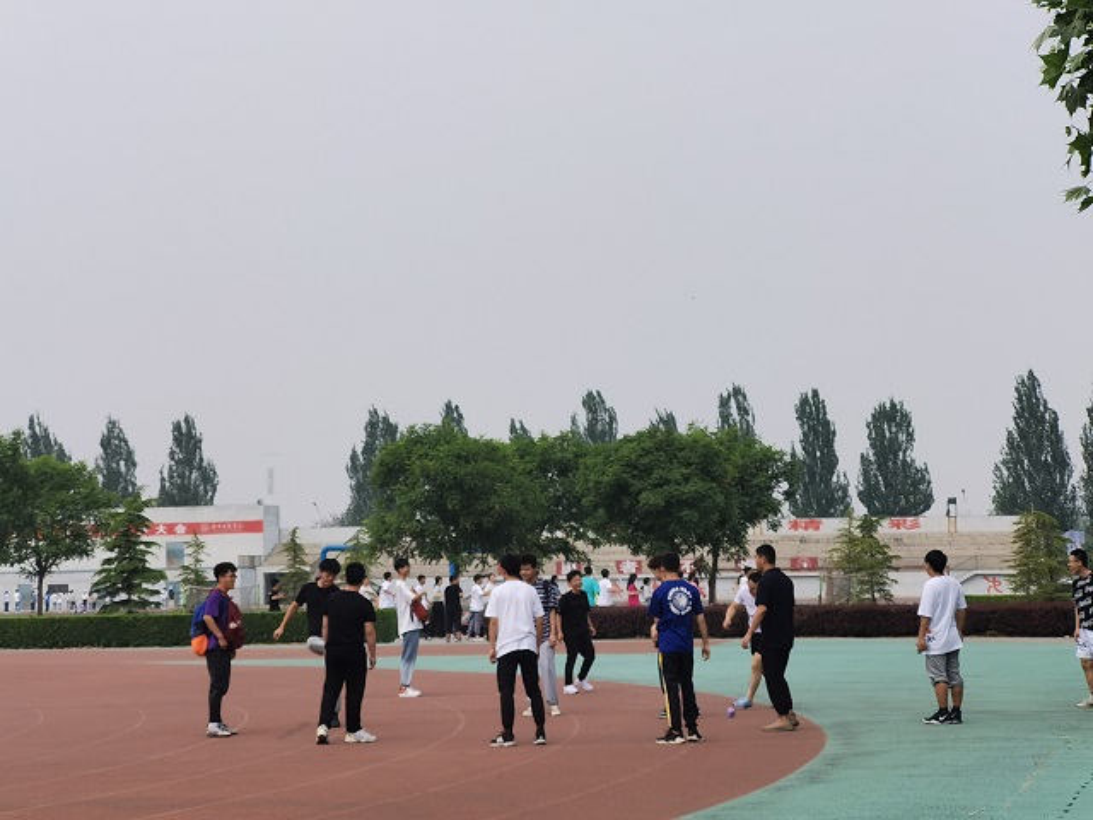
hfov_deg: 18.9
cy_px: 410
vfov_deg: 14.2
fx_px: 3284
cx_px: 546
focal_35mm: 104
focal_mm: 7.48
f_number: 2.4
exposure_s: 1/1285
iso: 50
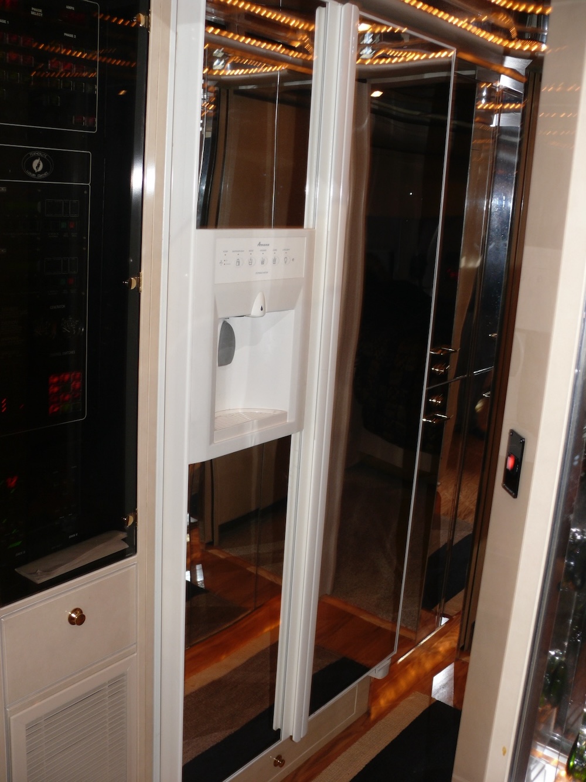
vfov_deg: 52.6
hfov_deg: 40.7
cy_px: 391
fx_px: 790
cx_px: 293
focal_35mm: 35
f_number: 2.8
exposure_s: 1/30
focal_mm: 7.4
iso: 100
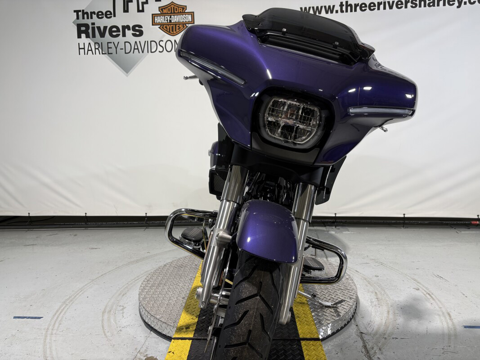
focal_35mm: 26
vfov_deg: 53.1
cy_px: 180
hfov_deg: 67.3
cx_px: 240
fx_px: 360
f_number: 1.6
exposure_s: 1/120
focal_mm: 5.96
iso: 32
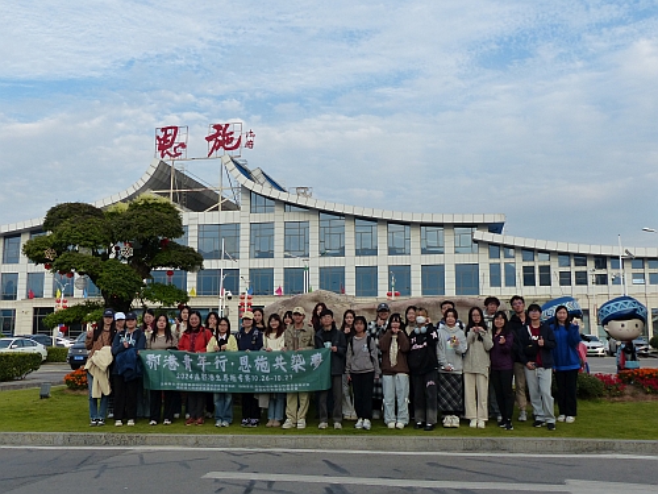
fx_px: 665
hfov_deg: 52.6
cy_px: 247
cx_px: 329
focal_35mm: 35
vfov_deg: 40.7
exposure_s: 1/500
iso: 160
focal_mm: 6.2
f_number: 4
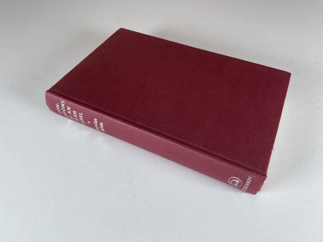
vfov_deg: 53.1
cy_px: 121
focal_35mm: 26
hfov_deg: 67.3
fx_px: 243
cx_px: 162
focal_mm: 4.2
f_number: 1.6
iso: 50
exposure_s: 1/100
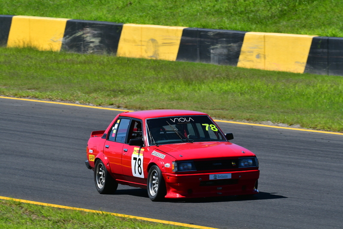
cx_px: 172
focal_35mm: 615
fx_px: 5858
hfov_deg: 3.4
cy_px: 114
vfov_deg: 2.2
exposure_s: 1/640
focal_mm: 410
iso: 500
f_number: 13
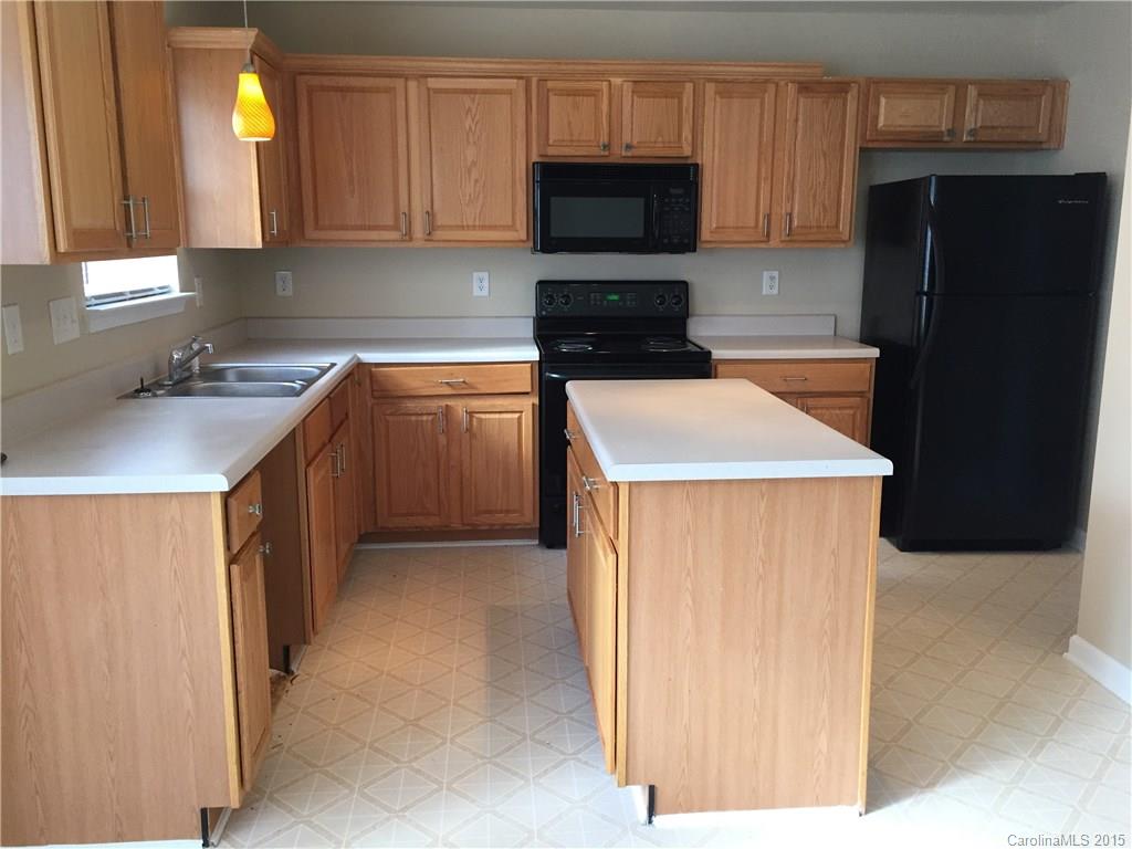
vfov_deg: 48.2
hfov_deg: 61.7
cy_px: 424
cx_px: 566
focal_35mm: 29
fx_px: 948
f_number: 2.2
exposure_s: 1/30
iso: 50
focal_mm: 4.15
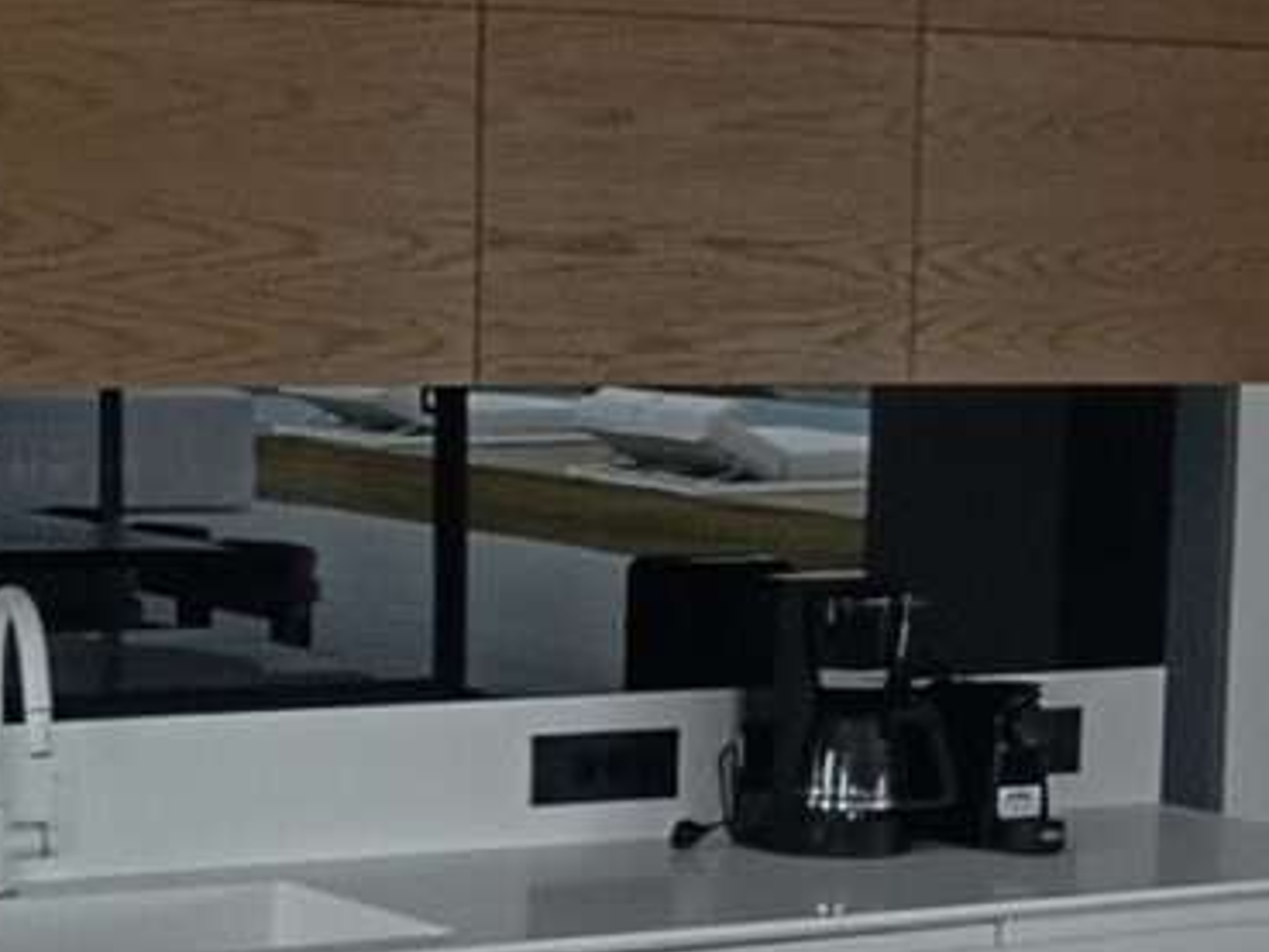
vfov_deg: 13.1
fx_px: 4071
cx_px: 389
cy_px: 986
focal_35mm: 111
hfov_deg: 17.7
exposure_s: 1/100
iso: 110
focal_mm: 1.66
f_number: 2.2
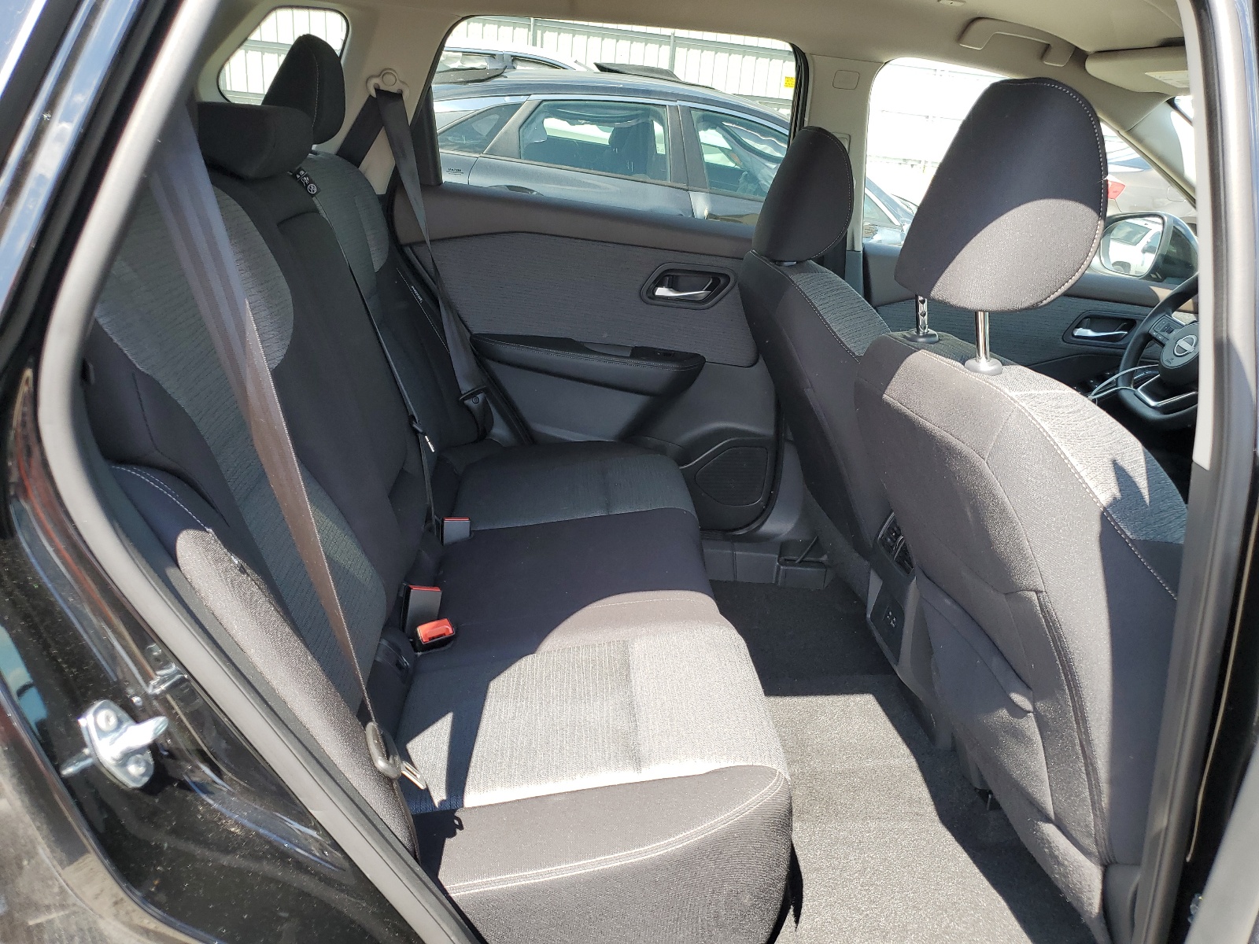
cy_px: 472
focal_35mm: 26
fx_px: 946
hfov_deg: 67.3
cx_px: 630
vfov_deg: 53.1
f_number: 1.5
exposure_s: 1/303
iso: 50
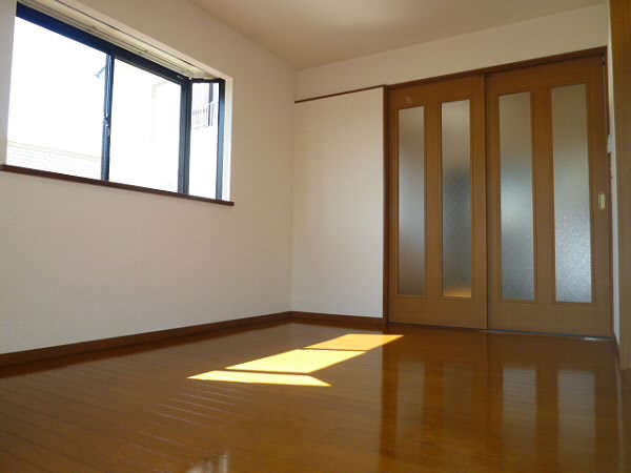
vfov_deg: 54.9
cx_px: 316
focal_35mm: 25
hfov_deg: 69.4
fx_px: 456
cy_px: 236
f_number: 3.2
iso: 100
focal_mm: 4.5
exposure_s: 1/125
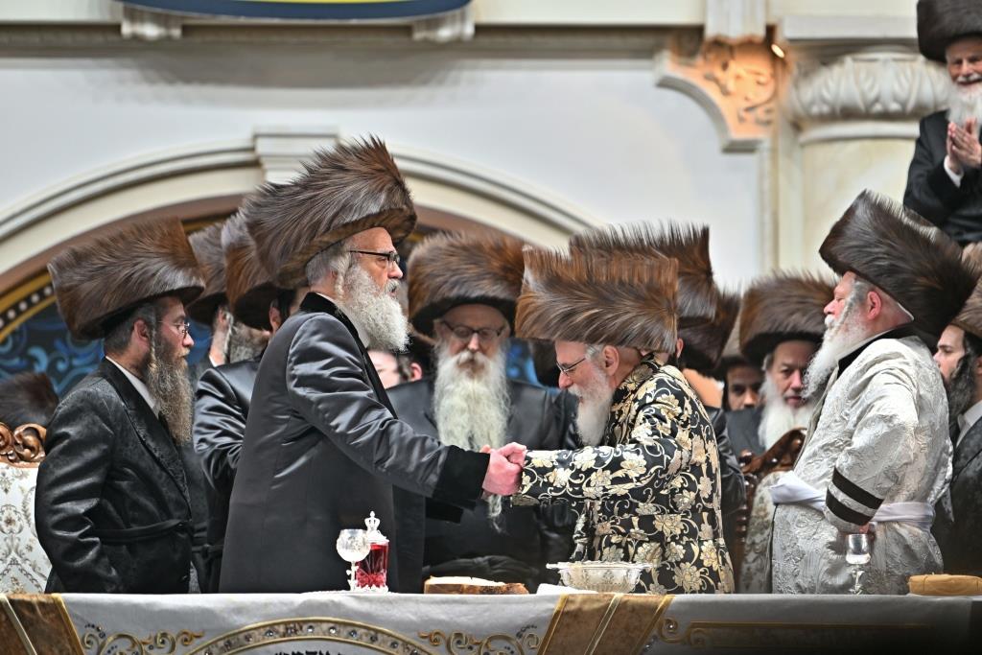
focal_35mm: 200
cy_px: 328
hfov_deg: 10.3
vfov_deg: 6.9
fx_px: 5456
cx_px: 491
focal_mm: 200
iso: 640
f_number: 2.8
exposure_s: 1/500
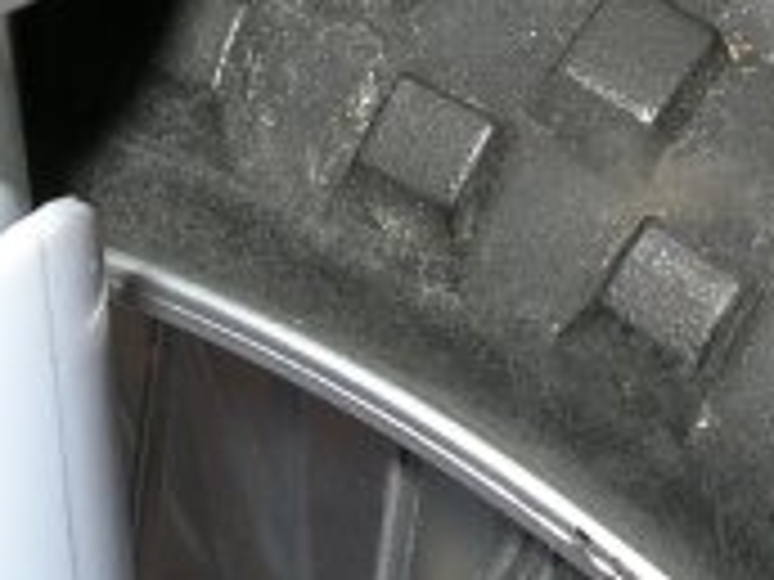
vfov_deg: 8.8
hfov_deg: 11.8
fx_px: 3734
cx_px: 252
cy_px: -106
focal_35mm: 167
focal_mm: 6
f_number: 3.7
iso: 50
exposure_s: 1/60.1
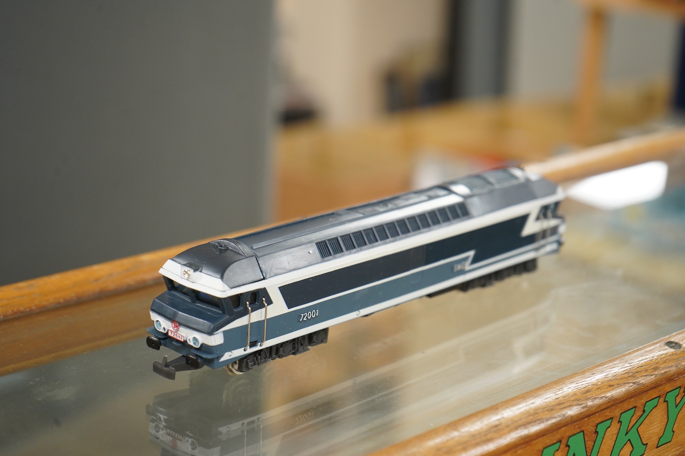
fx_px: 1331
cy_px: 228
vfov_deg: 19.4
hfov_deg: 28.9
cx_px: 342
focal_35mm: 70
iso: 2500
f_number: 6.3
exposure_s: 1/100
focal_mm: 70
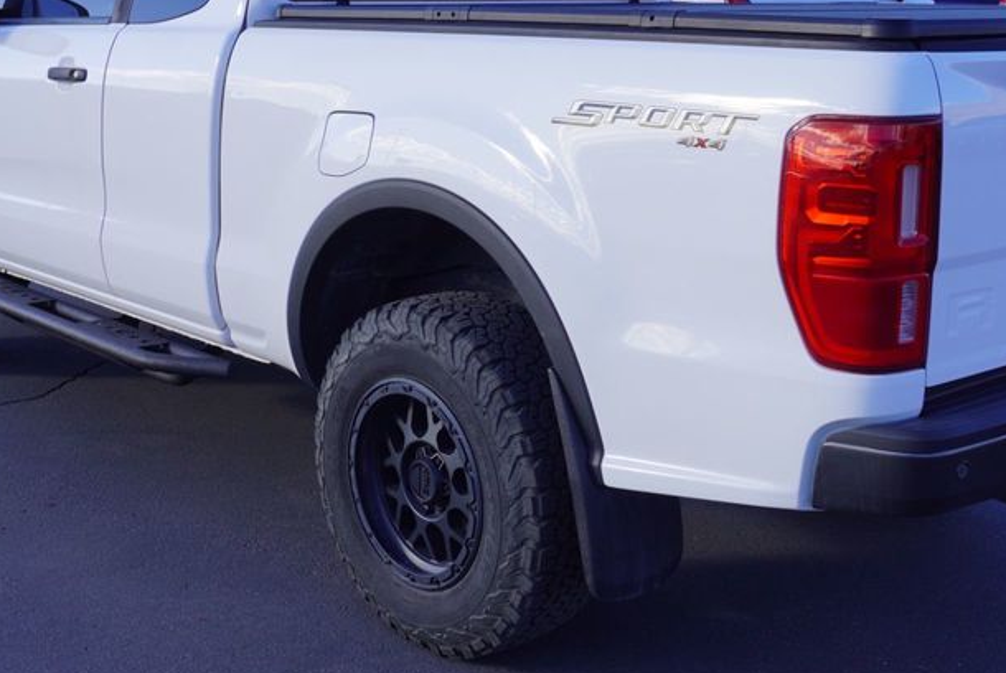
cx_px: 536
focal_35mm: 53
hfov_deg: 37.6
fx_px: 1478
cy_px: 271
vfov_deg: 25.6
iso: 100
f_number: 7.1
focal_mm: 21
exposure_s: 1/100
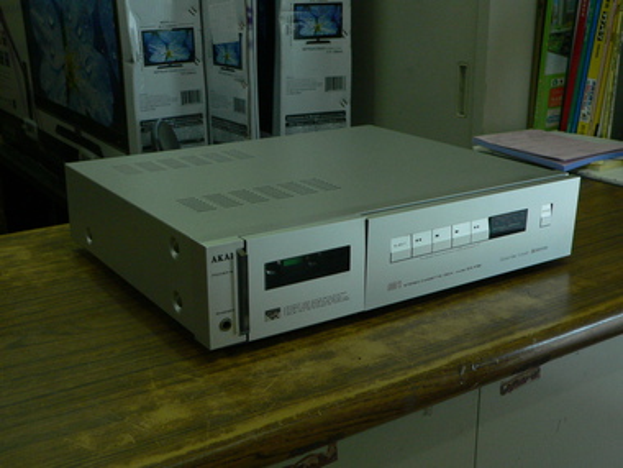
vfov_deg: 32.2
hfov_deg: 42.1
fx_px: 810
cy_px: 234
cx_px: 312
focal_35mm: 45
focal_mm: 7.6
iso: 200
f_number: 2.8
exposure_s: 1/40
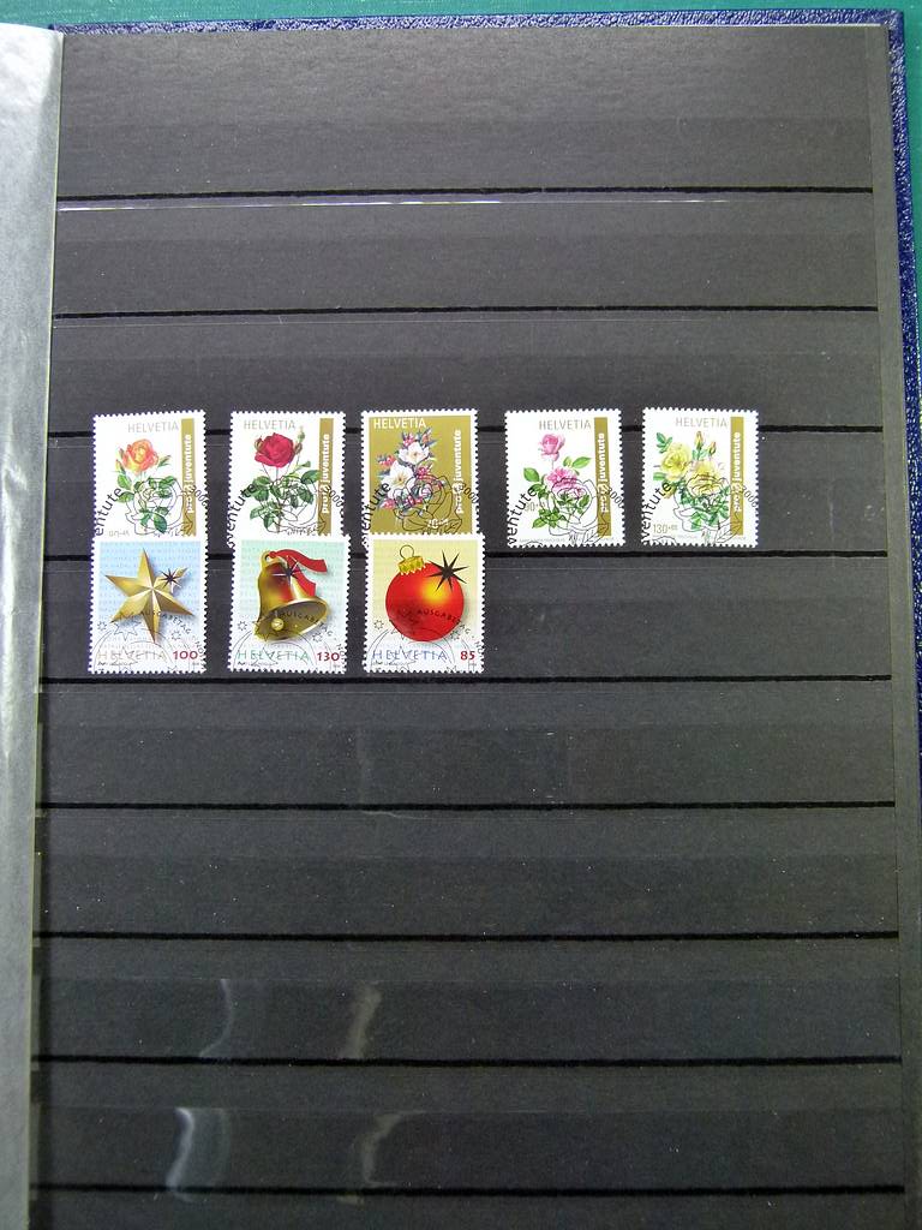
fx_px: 1350
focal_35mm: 38
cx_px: 461
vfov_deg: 49.0
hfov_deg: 37.7
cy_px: 615
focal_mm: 6.8
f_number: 3.1
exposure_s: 1/60
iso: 250
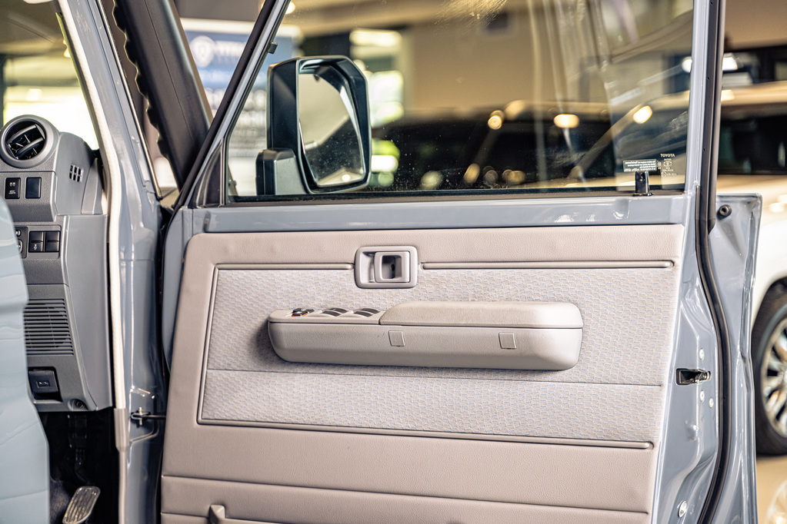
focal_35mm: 75
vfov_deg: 18.2
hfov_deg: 27.0
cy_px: 262
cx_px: 394
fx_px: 1639
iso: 640
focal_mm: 75
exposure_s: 1/125
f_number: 2.8
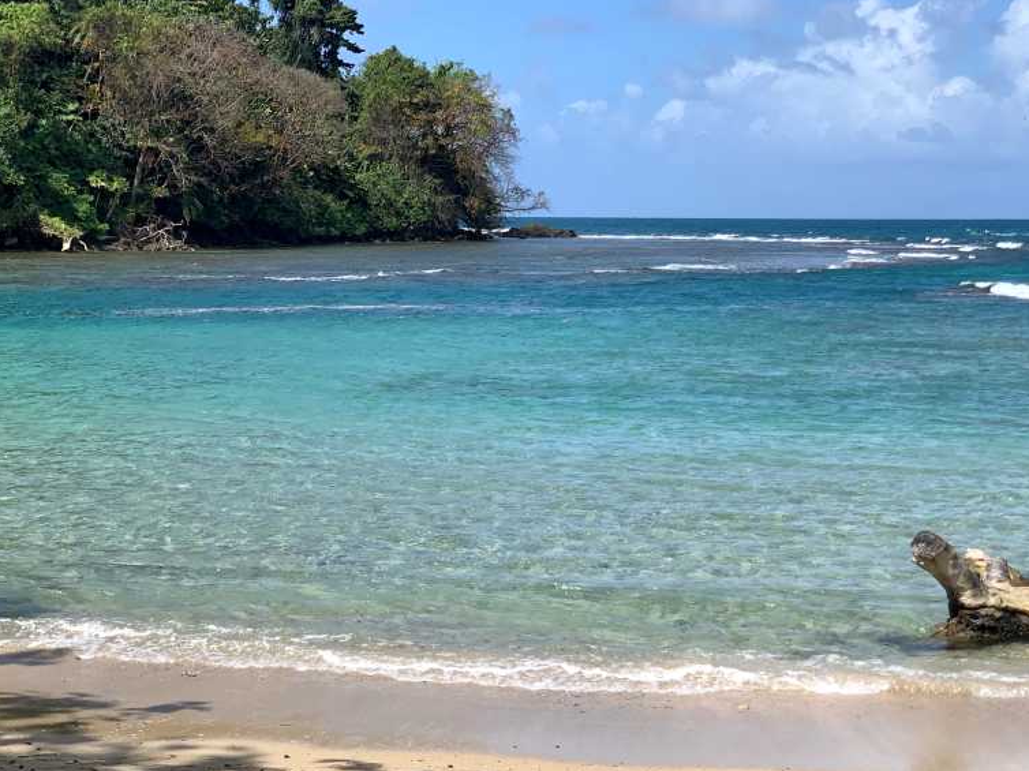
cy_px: 479
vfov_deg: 21.3
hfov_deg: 28.2
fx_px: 2050
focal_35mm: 69
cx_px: 525
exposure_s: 1/1546
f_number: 2.4
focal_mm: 6
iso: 16
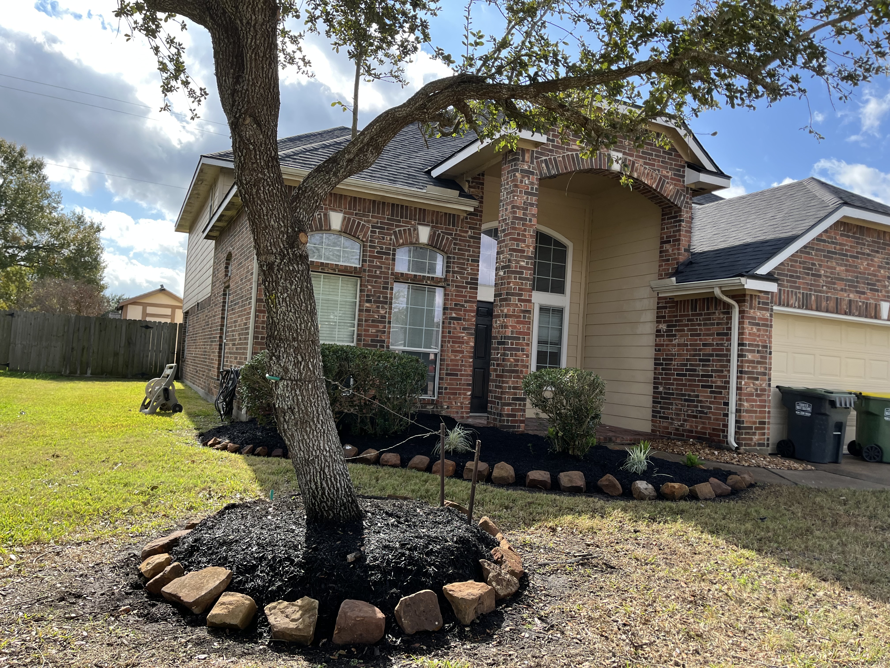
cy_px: 334
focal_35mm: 26
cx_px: 445
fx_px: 668
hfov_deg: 67.3
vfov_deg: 53.1
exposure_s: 1/1294
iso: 50
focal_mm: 5.1
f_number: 1.6
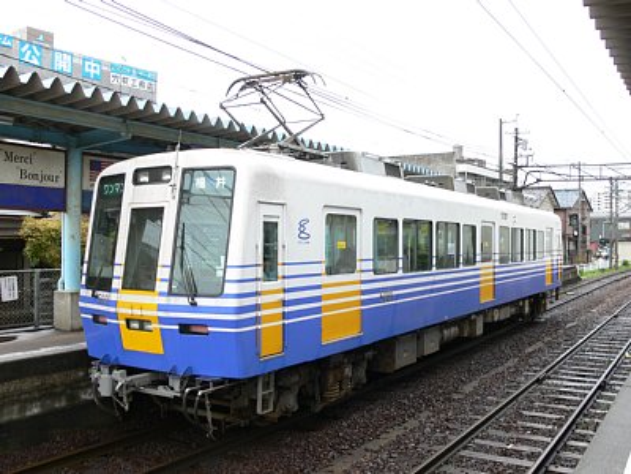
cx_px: 316
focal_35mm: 35
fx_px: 638
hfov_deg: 52.6
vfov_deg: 40.7
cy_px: 237
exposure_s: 1/60
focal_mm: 7.4
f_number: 4
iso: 80
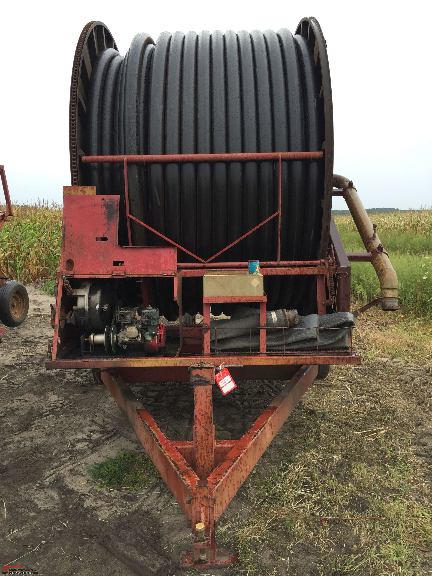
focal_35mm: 29
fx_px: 483
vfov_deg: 61.7
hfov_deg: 48.2
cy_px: 288
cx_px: 216
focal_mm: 4.15
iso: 32
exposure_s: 1/284
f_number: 2.2
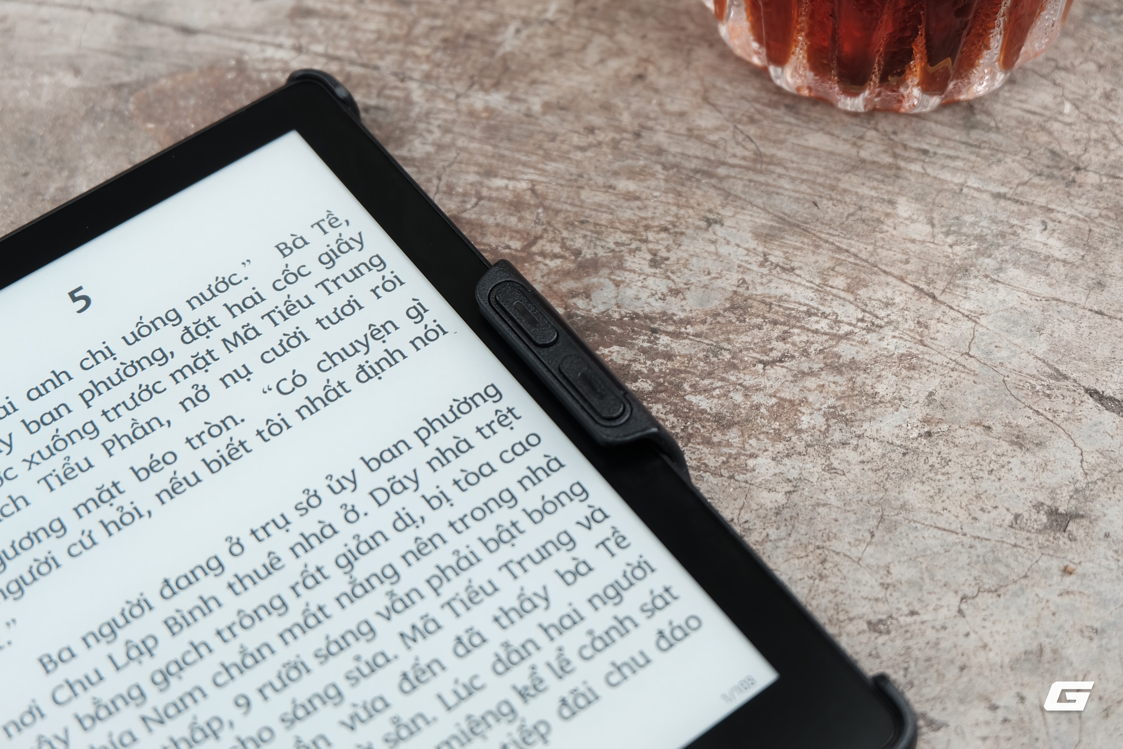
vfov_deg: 24.2
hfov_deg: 35.6
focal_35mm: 56
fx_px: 1747
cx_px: 562
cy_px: 374
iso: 200
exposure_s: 1/60
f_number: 5.3
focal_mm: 37.1
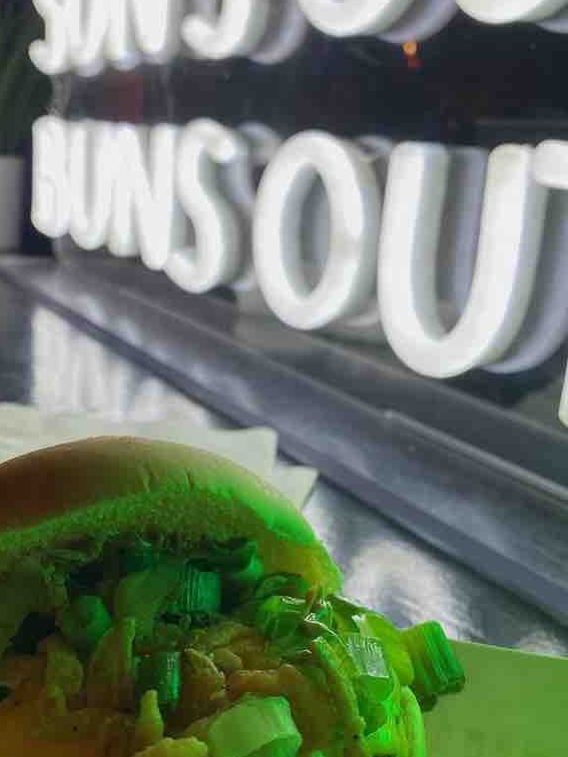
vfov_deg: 42.7
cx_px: 247
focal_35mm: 44
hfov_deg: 32.8
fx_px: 963
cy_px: 460
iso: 32
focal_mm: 4.25
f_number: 1.8
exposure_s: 1/111
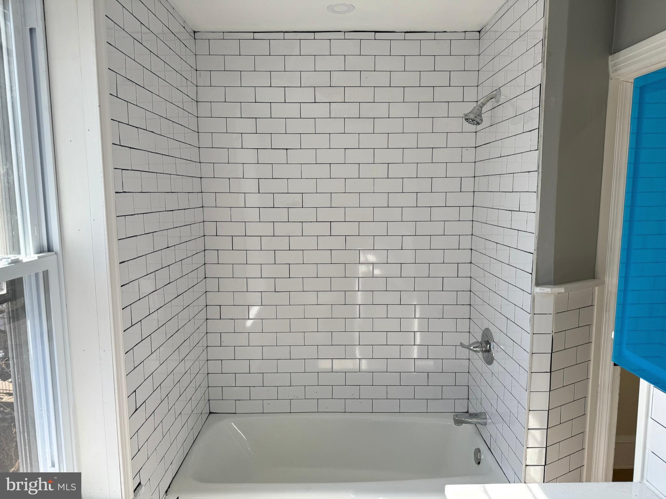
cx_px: 333
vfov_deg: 56.8
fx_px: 462
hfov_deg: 71.6
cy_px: 250
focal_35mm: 24
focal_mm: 6.76
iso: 80
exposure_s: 1/514
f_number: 1.78
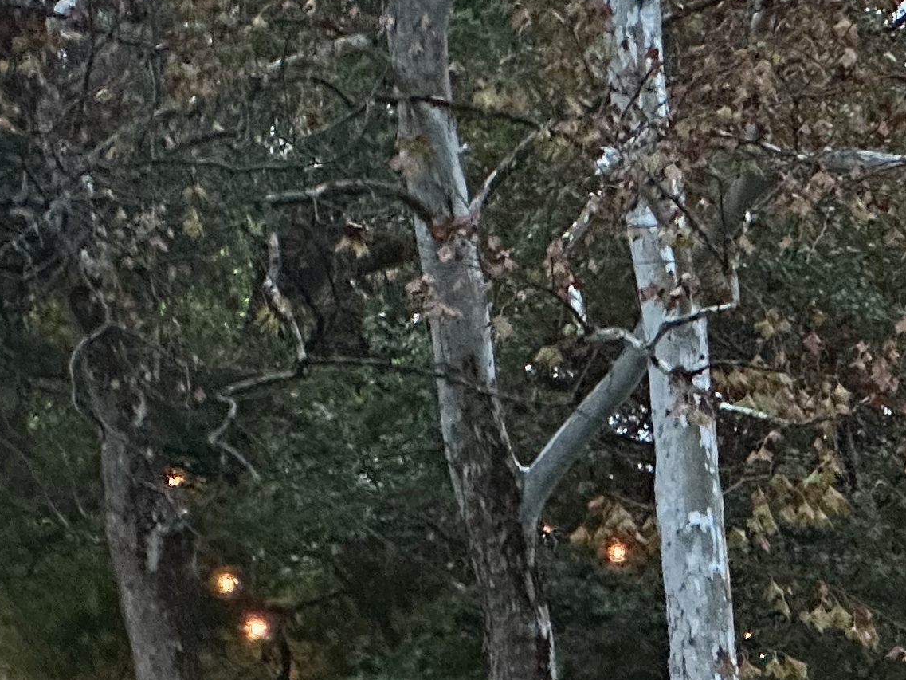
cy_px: 467
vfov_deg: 5.4
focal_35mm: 273
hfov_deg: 7.1
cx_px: 1495
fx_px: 7146
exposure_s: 1/30
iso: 2000
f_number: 2.8
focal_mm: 9
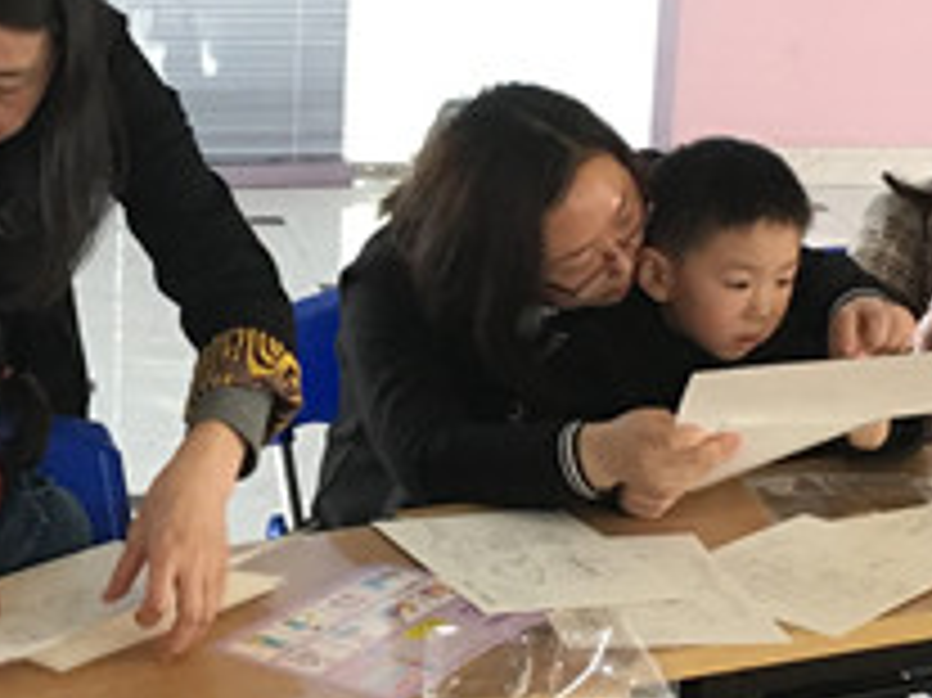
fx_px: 2637
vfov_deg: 15.1
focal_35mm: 98
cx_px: 207
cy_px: 299
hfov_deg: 19.9
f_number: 2.2
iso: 200
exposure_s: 1/25
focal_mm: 4.15
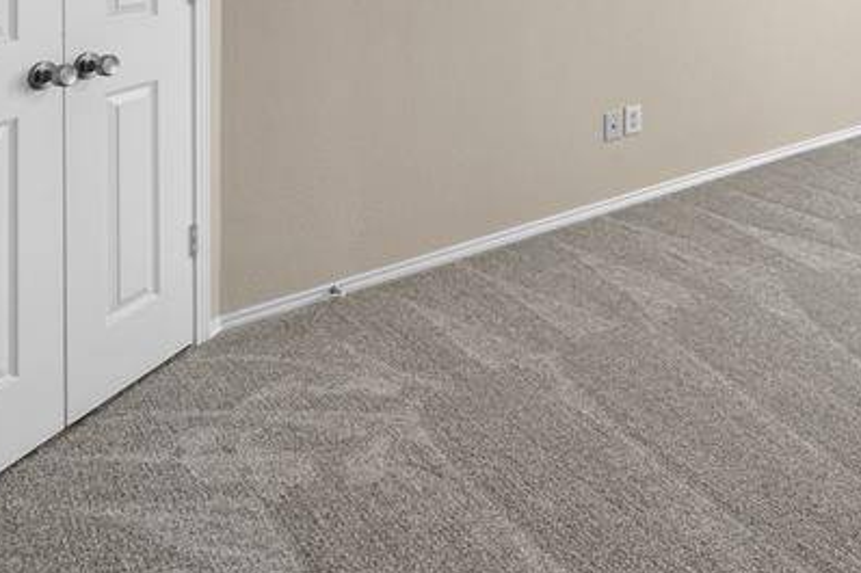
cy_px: -99
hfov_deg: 42.4
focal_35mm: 36
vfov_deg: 31.4
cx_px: 937
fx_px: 861
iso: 200
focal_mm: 14
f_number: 9
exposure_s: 1/1.67
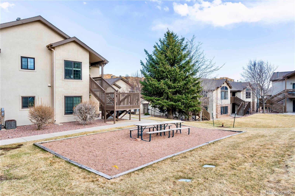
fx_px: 197
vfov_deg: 53.1
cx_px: 148
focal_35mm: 24
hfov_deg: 73.8
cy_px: 98
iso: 64
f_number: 11
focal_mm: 24
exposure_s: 1/40
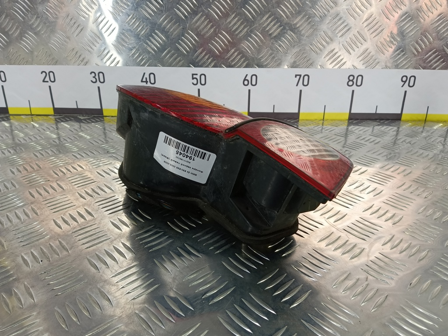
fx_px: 298
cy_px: 168
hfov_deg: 73.9
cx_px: 224
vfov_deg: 58.9
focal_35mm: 23
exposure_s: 1/100
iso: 127
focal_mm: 4.11
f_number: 1.6
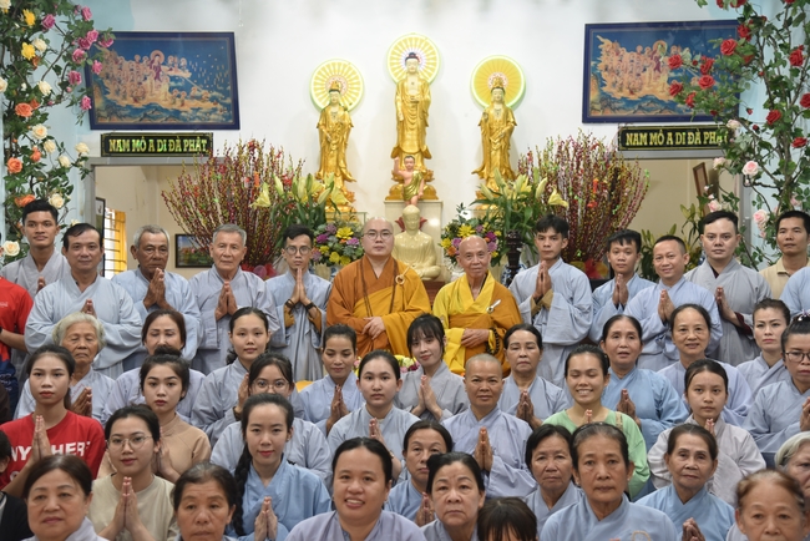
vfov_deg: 23.4
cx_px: 405
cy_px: 270
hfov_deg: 34.5
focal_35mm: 58
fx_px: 1306
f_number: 4
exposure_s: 1/60
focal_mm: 58
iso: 800
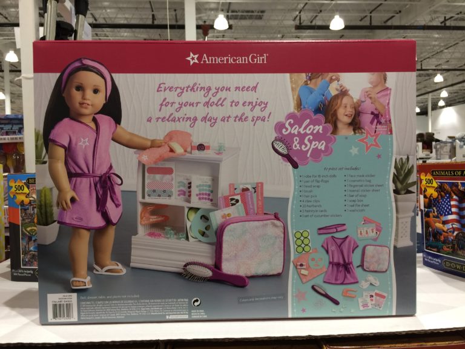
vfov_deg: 48.2
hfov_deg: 61.7
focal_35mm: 29
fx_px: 390
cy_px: 174
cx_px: 232
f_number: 2.2
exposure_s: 1/30
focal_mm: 4.15
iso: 80
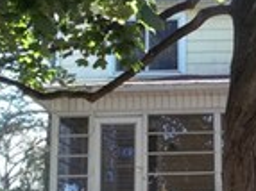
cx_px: 254
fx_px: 591
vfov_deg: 18.4
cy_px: 105
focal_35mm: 80
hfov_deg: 23.4
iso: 64
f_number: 3.3
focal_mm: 5.9
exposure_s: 1/80
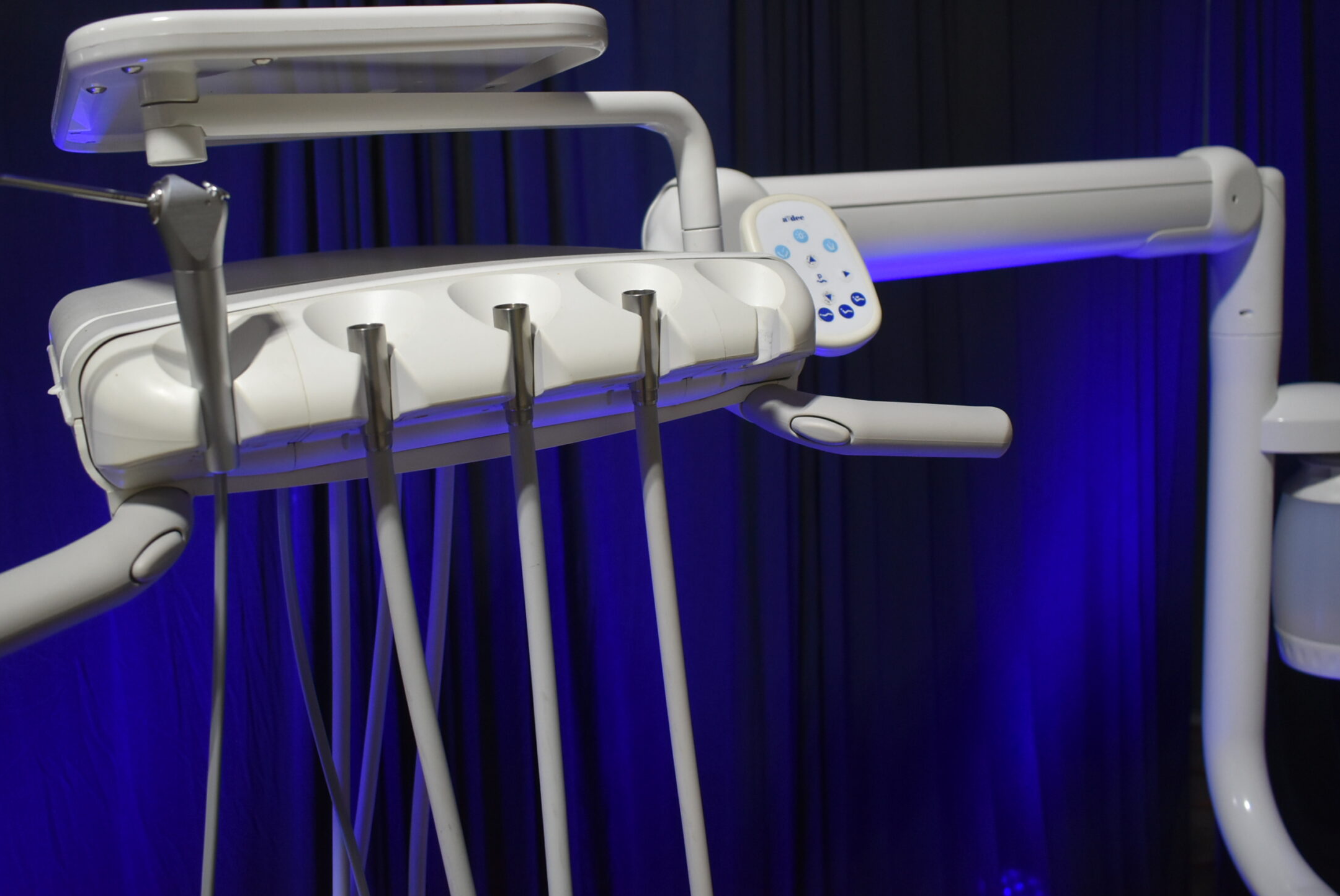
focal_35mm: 32
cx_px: 614
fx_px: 1192
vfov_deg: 41.1
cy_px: 402
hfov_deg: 58.6
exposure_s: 1/125
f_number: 3.5
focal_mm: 18
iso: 800
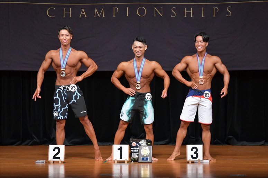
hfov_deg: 8.6
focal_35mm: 240
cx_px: 134
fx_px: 1786
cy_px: 89
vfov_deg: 5.7
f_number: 5.6
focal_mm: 160
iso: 4000
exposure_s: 1/400
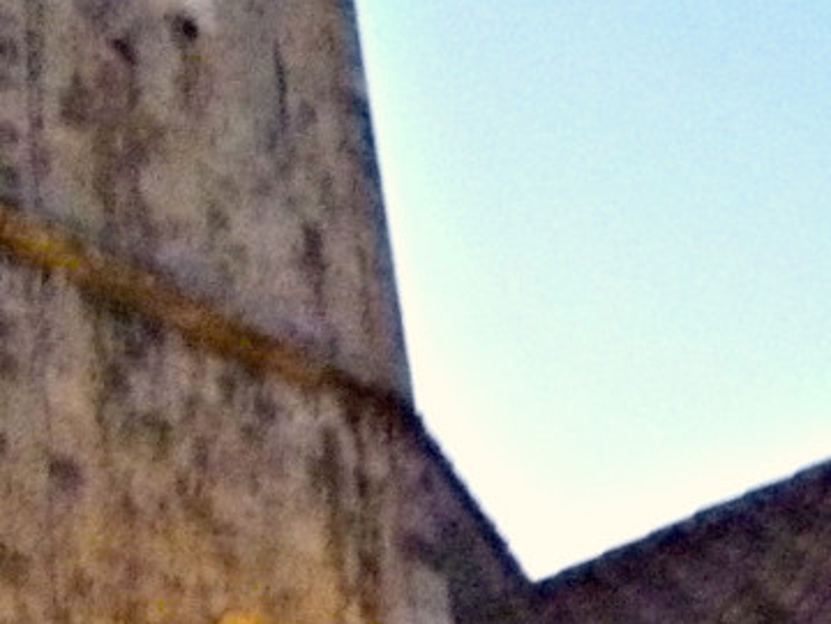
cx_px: -74
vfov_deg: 15.3
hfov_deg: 19.6
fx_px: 2305
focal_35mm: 96
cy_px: 109
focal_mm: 4.8
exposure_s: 1/30
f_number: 2.8
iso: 1250
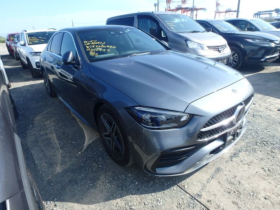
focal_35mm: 21
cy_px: 105
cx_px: 140
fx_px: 170
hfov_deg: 79.0
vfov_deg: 63.4
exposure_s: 1/500
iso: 125
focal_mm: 3.7
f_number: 3.5
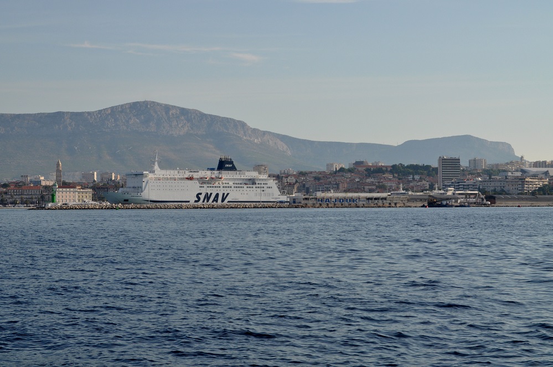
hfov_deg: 24.7
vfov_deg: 16.5
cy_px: 184
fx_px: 1265
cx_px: 276
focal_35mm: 82
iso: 500
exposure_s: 1/640
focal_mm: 55
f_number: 13
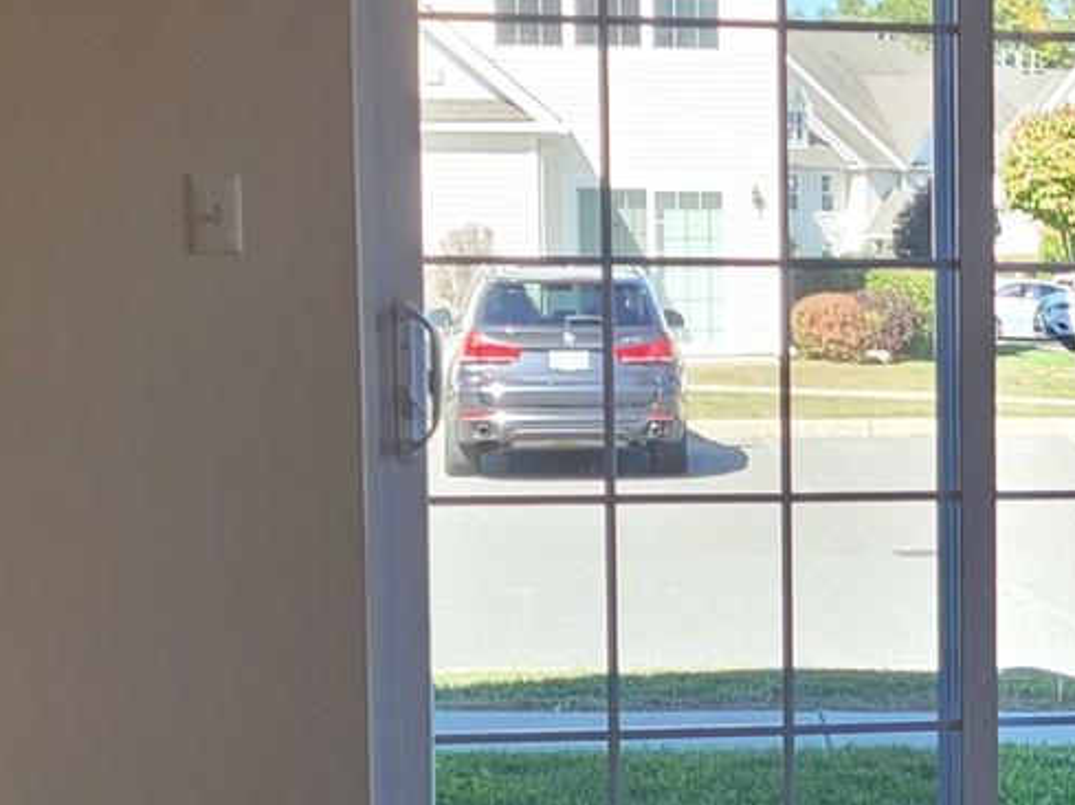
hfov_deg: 17.0
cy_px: 596
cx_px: 1385
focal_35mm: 109
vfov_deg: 13.5
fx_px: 3383
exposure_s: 1/167
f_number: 1.8
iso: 40
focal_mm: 5.4
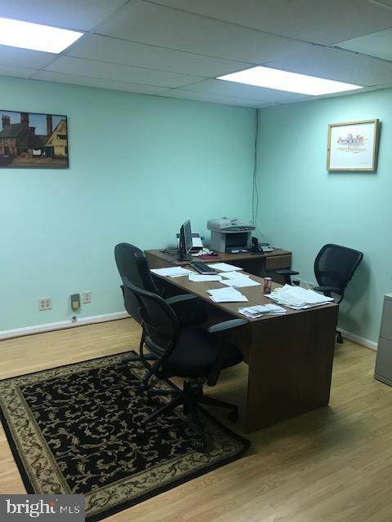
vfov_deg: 63.4
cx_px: 196
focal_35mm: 28
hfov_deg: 49.7
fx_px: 423
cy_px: 261
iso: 40
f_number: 1.8
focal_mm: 3.99
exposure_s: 1/24
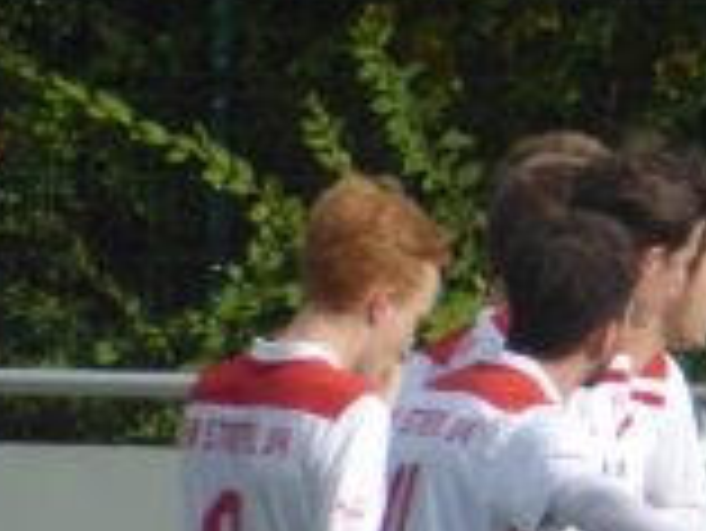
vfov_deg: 0.7
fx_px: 42169
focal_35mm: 2066
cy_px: 621
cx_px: 944
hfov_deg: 1.0
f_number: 6.4
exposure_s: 1/160
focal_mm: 129
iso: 80
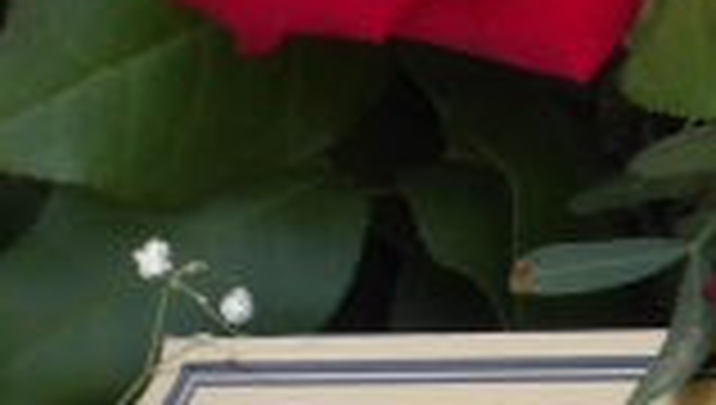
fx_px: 7244
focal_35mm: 381
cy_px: 837
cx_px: 901
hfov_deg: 5.6
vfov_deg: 3.2
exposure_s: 1/97
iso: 100
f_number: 5.6
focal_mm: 15.6
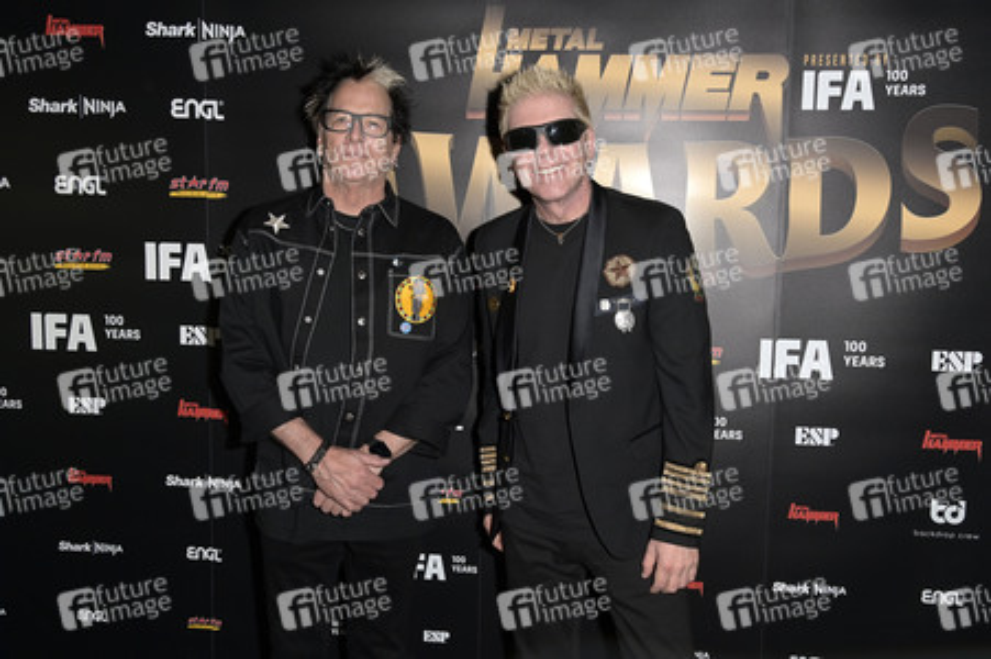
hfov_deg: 55.8
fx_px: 935
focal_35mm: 34
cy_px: 330
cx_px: 496
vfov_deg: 38.8
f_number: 5
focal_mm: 34
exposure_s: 1/250
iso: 640
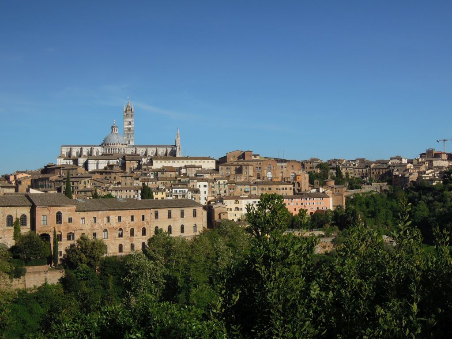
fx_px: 653
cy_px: 170
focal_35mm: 50
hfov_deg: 38.2
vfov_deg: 29.1
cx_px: 226
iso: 160
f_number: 4.7
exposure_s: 1/1600
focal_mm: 9
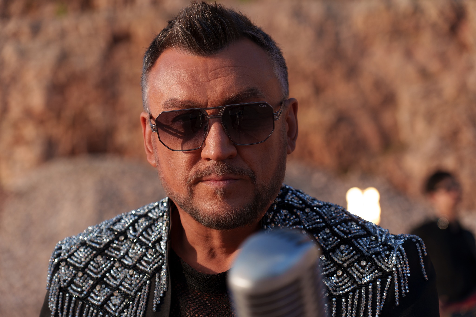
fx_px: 1091
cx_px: 238
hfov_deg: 24.6
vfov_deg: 16.6
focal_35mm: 82
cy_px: 158
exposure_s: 1/640
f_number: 2.8
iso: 64
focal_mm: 55
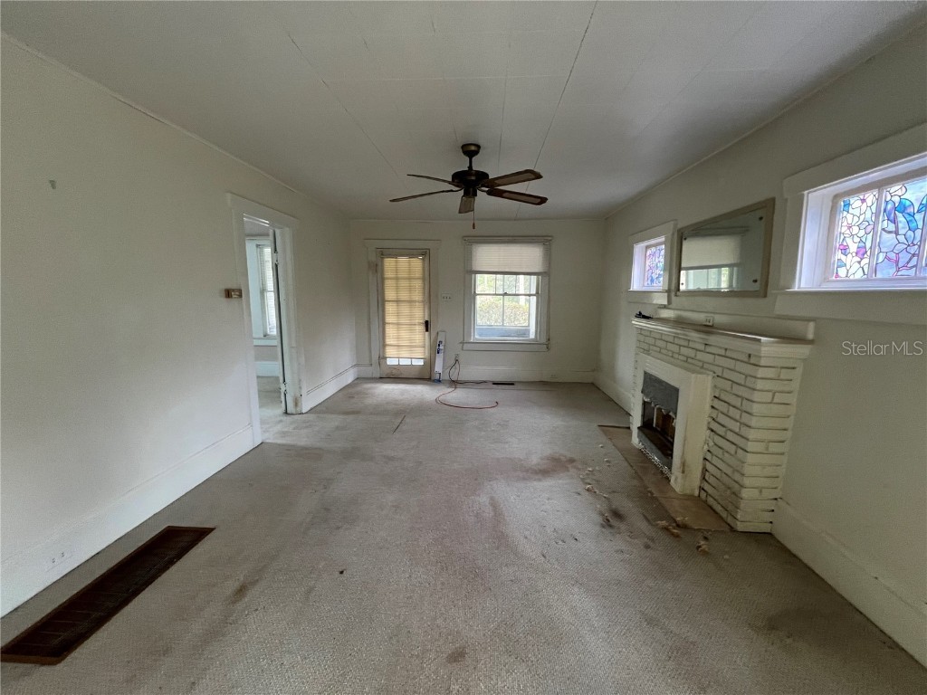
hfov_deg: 106.2
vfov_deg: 89.9
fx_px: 348
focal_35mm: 13
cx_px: 464
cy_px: 348
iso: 250
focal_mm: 1.57
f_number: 1.8
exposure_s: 1/68
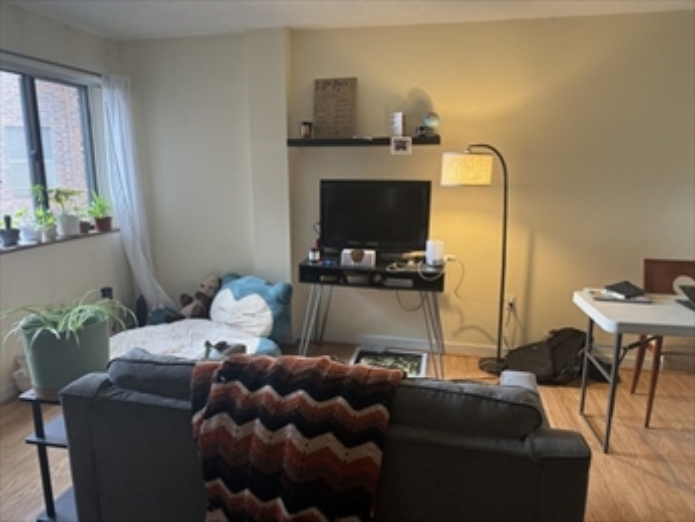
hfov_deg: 71.6
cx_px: 348
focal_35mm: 24
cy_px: 261
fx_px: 482
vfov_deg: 56.9
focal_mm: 6.76
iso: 200
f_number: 1.78
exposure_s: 1/67
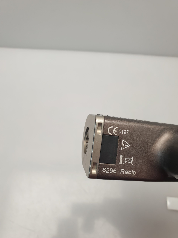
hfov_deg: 53.1
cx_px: 89
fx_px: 178
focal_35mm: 26
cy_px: 119
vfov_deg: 67.3
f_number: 2.4
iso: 50
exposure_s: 1/50
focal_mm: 4.3
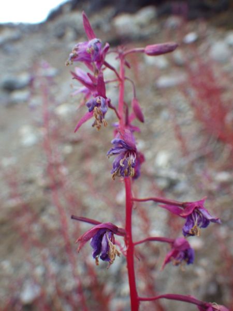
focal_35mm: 34
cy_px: 156
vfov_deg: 54.0
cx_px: 116
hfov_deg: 41.8
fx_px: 305
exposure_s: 1/160
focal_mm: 6.1
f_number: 3.8
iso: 125
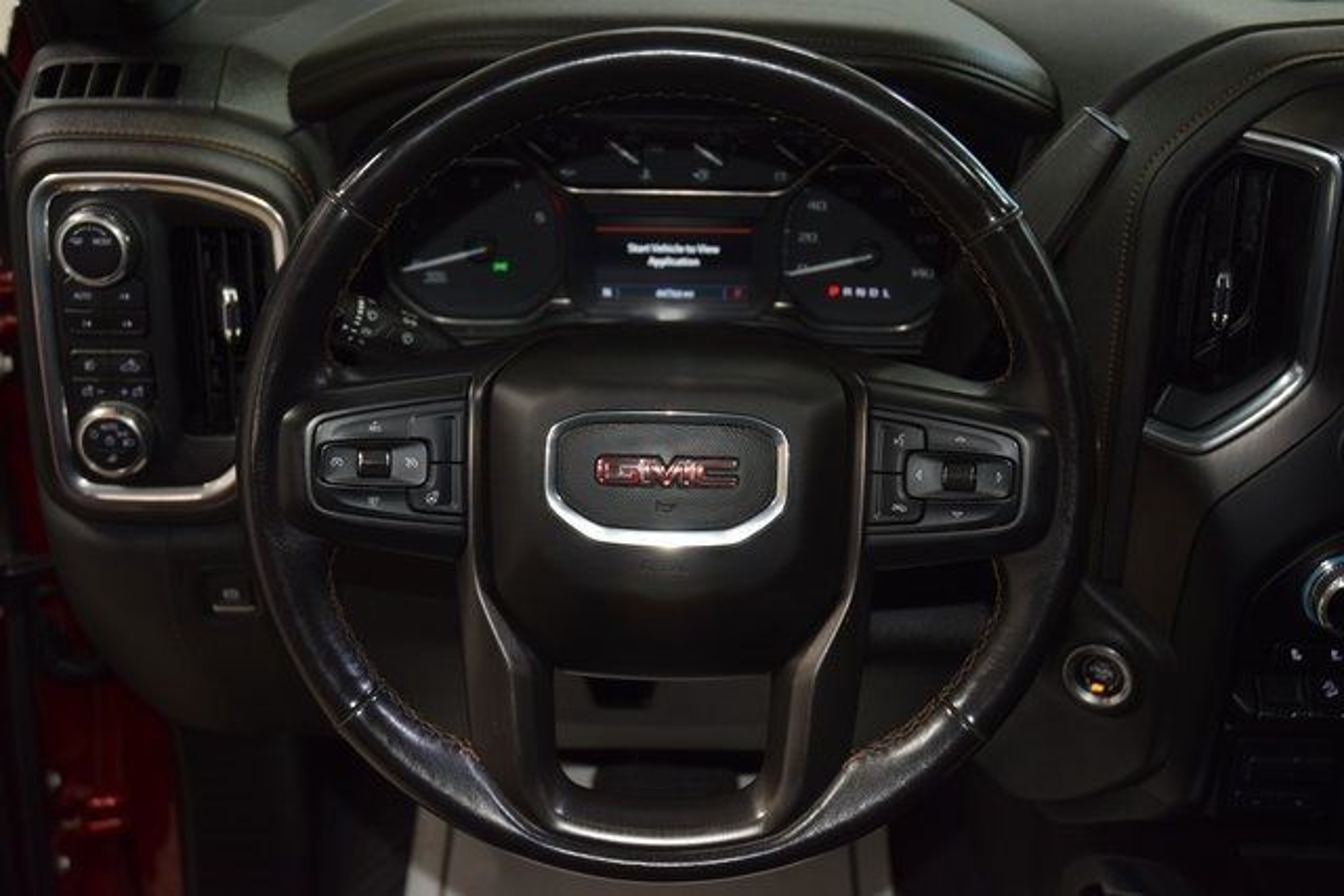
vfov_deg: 30.9
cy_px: 448
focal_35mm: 44
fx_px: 1624
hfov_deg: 45.0
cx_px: 672
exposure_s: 1/50
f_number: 3.8
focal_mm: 29
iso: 900
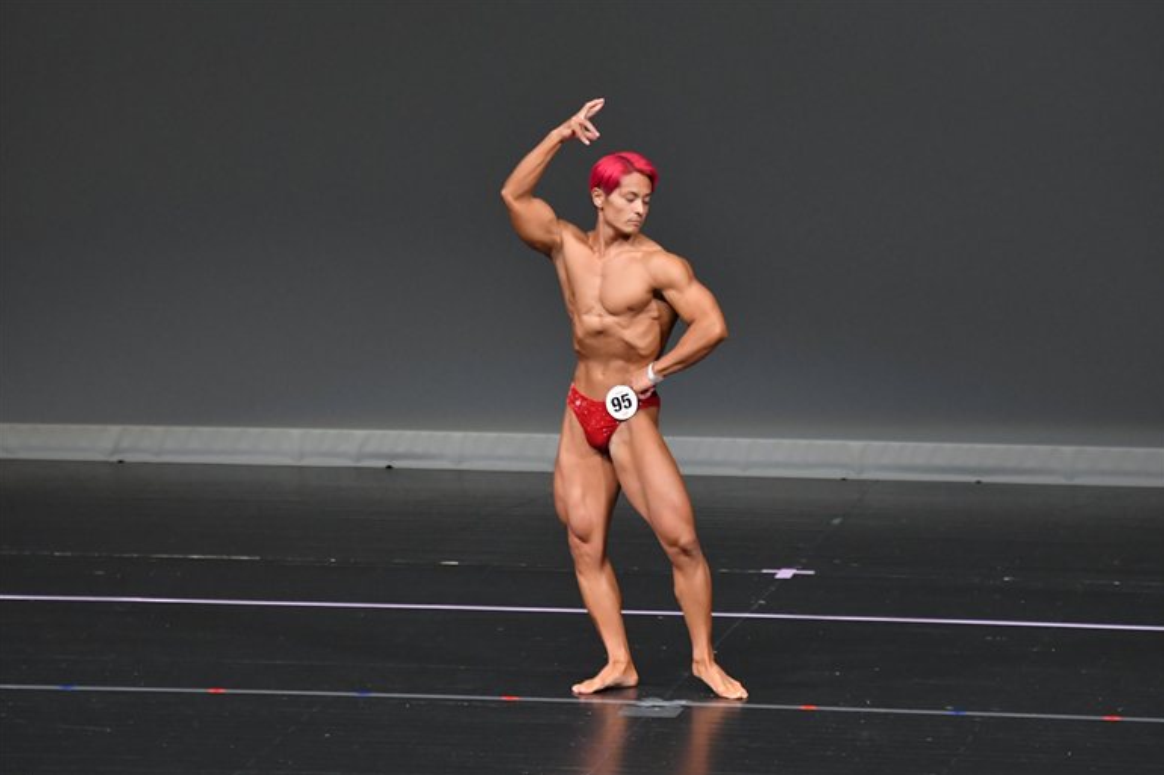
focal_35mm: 302
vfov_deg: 4.5
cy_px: 388
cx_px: 584
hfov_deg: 6.8
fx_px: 9762
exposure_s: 1/400
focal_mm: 200
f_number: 5.6
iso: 4000
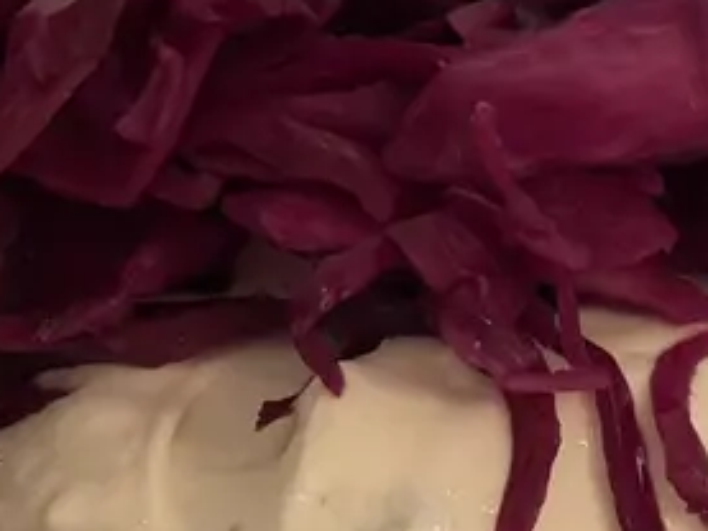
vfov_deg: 7.1
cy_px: 503
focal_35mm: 208
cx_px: 442
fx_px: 4256
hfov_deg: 9.5
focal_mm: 6.76
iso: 320
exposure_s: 1/40
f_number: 1.78
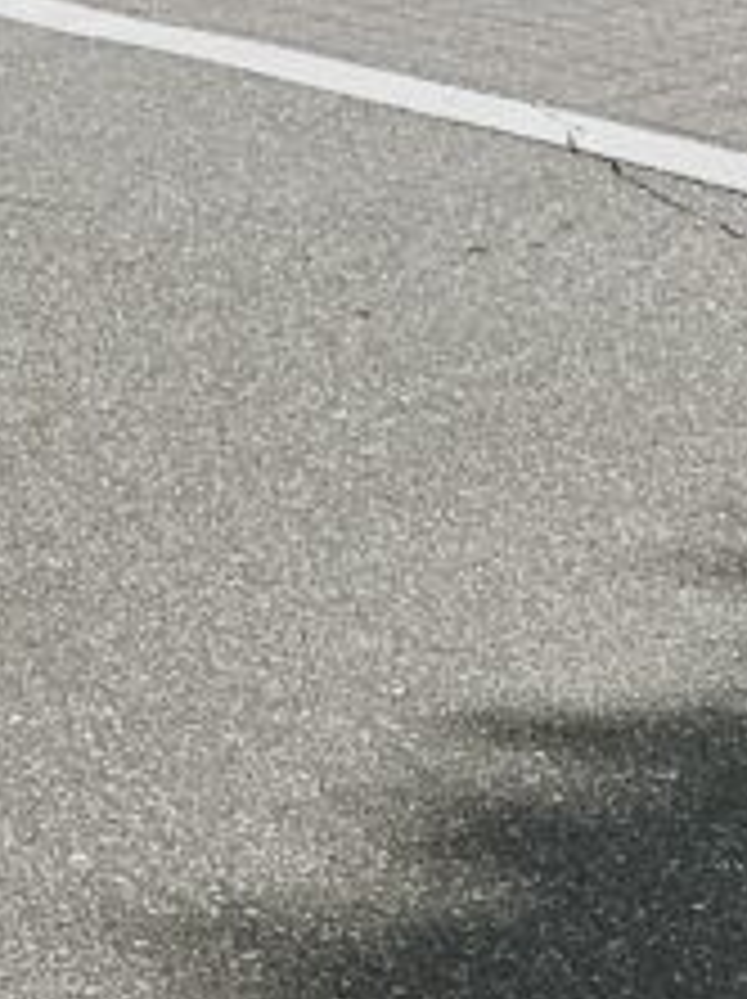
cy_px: -342
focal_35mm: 120
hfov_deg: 11.0
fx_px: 3459
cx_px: -837
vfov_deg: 15.5
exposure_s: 1/2457
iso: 50
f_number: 1.5
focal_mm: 5.7
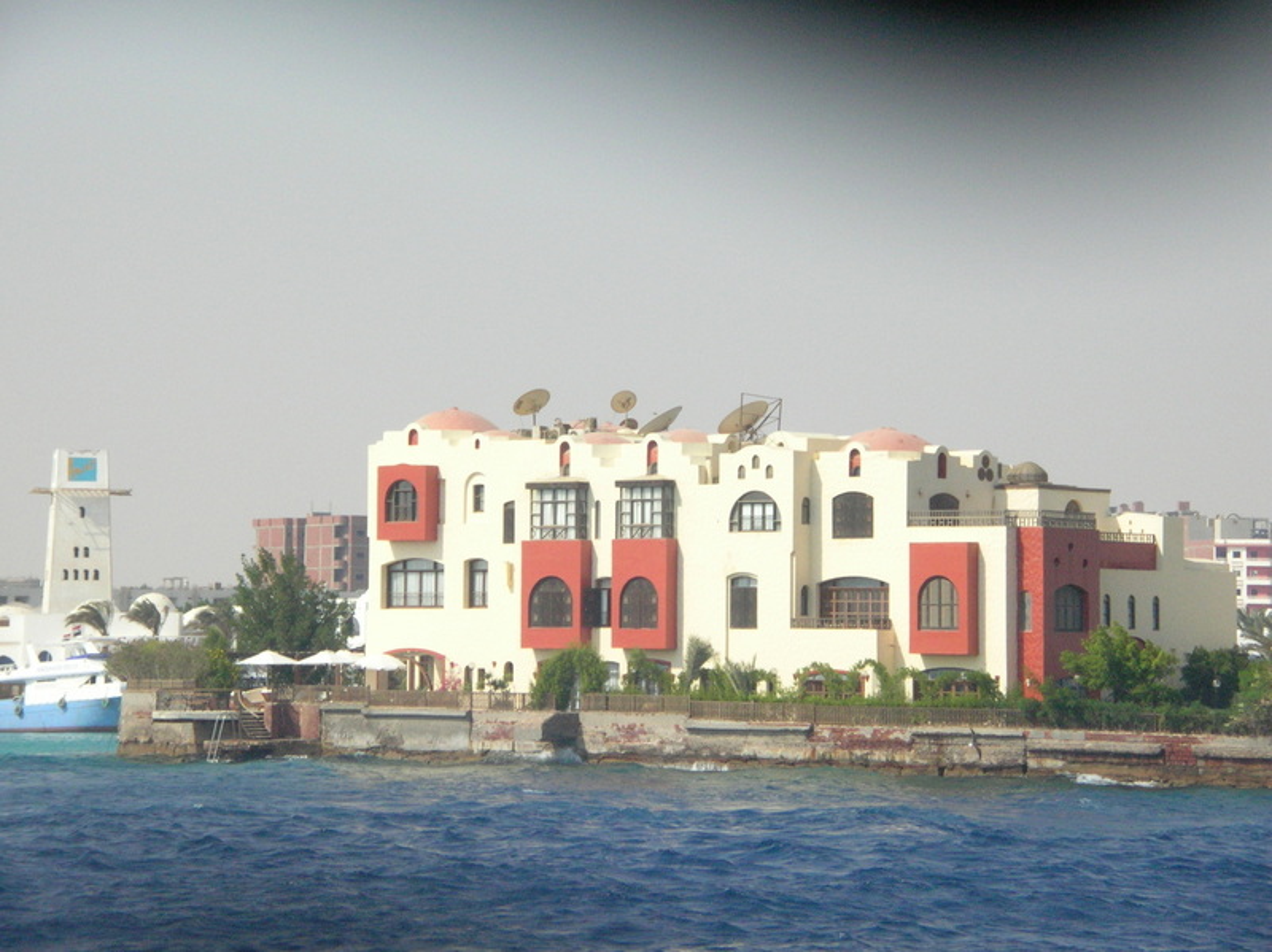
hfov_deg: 14.0
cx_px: 636
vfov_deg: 10.5
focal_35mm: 141
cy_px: 476
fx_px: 5178
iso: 200
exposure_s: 1/2000
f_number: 5.2
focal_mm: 23.3
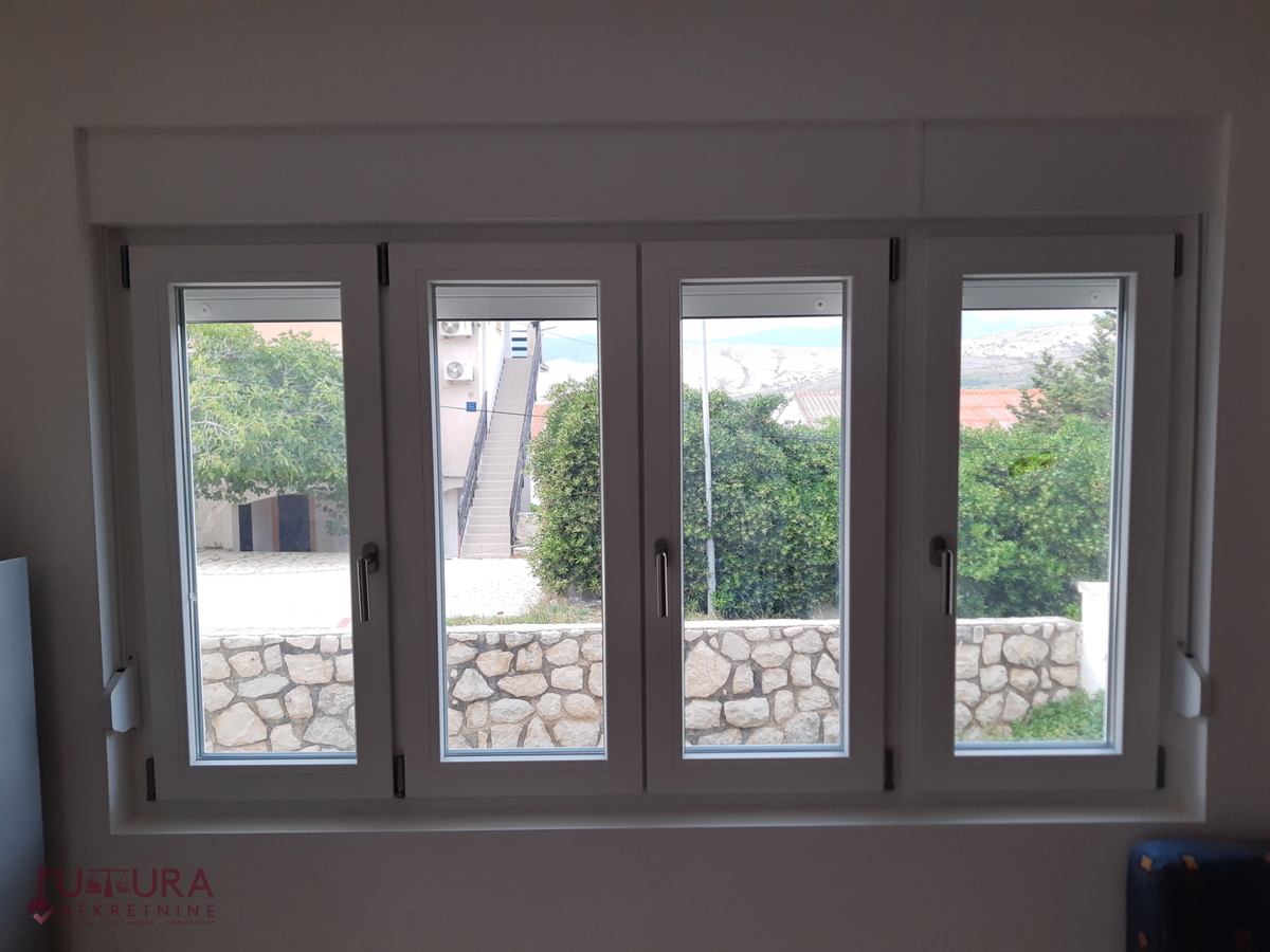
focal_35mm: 26
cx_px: 635
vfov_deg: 53.1
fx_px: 954
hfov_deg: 67.3
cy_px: 476
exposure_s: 1/100
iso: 61
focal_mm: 4.75
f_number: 1.7
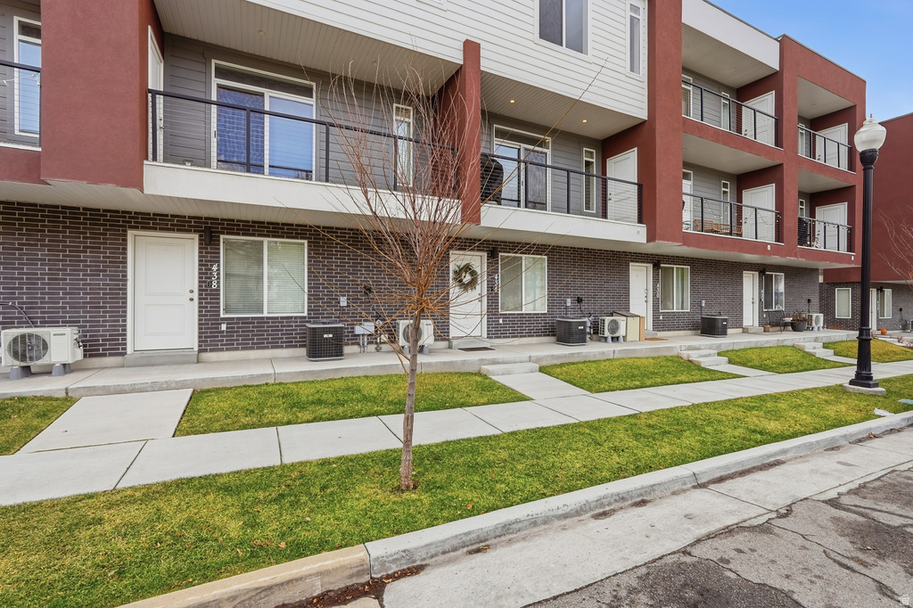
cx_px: 456
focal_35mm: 16
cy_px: 304
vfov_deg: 73.7
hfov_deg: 96.8
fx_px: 406
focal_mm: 16
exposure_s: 1/2000
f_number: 9
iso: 250
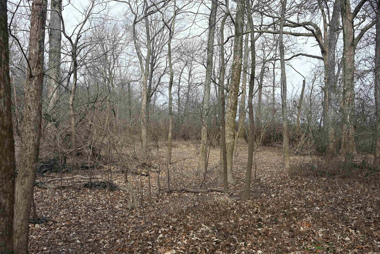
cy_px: 127
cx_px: 190
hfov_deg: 54.4
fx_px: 369
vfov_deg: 37.9
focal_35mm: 35
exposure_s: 1/250
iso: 125
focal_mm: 35
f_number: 5.6
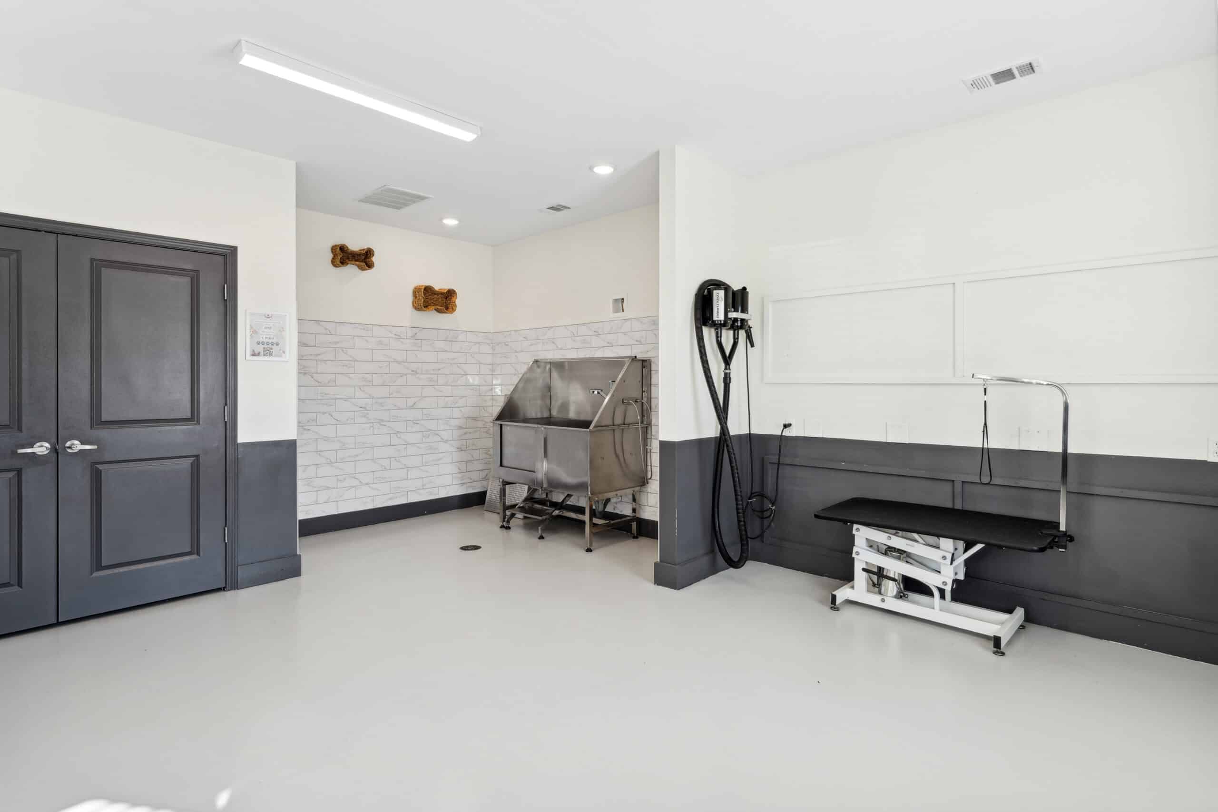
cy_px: 406
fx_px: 575
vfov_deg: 70.4
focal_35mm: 17
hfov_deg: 93.3
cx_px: 609
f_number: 11
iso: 125
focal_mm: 17
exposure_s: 1/8
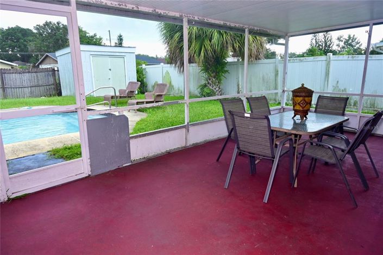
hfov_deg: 73.8
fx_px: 255
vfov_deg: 53.1
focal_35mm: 24
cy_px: 128
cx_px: 192
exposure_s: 1/60
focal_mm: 16
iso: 250
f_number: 5
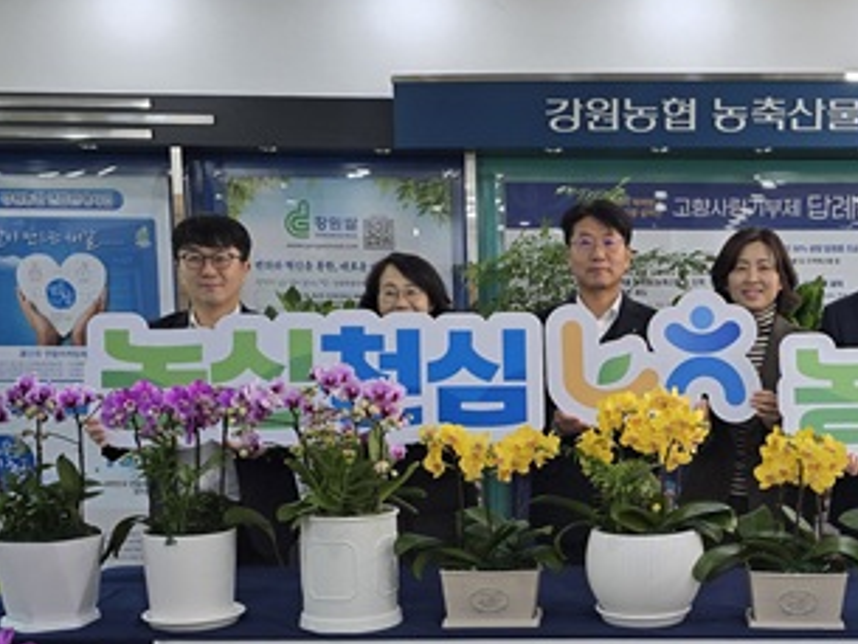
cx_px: 658
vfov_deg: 29.3
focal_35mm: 49
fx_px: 1215
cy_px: 474
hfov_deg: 37.8
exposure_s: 1/120
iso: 250
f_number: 1.7
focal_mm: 6.3
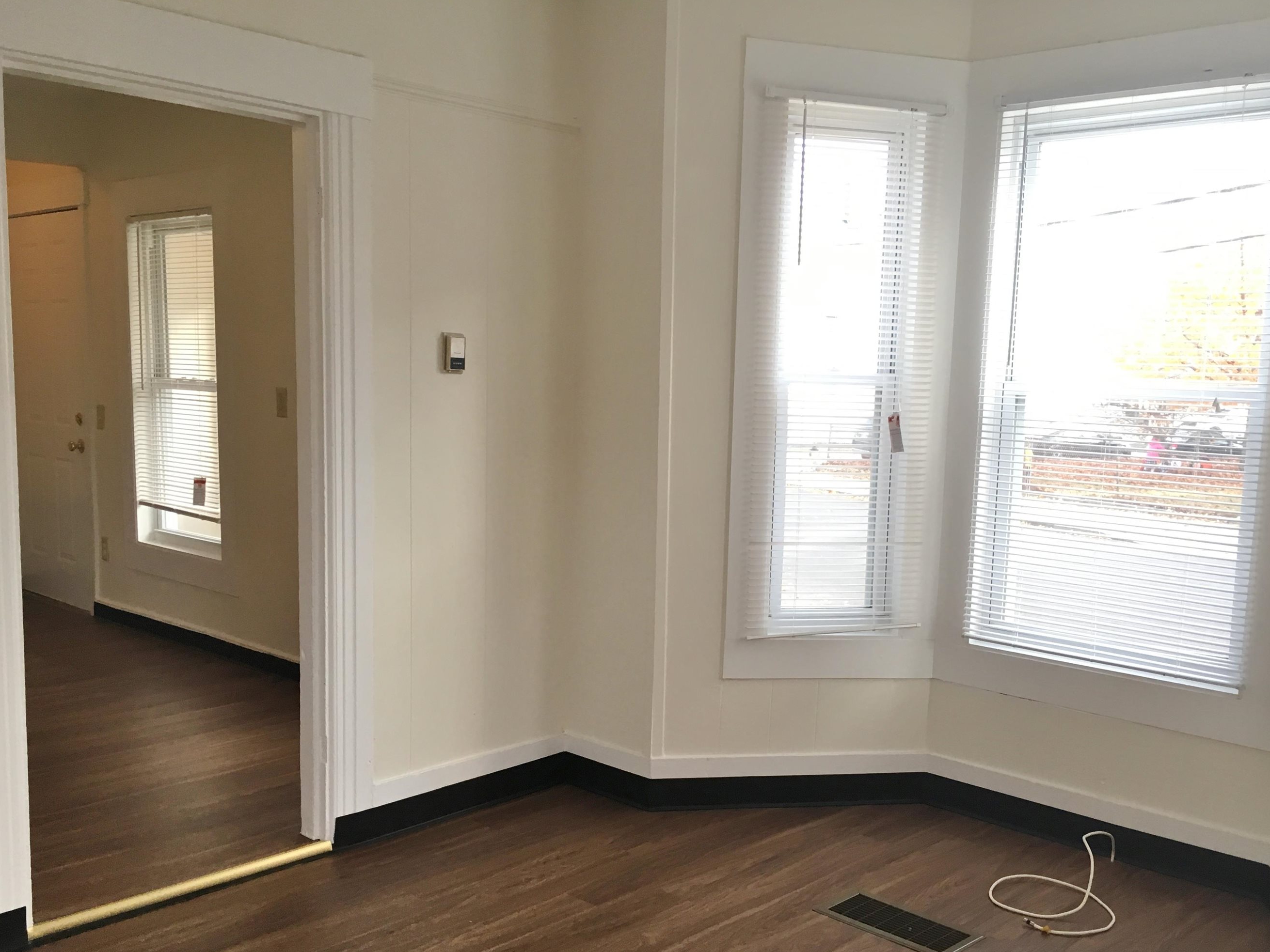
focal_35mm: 34
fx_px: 1247
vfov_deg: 41.7
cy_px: 545
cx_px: 720
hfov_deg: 53.8
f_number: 2.2
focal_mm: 4.15
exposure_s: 1/30
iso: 40
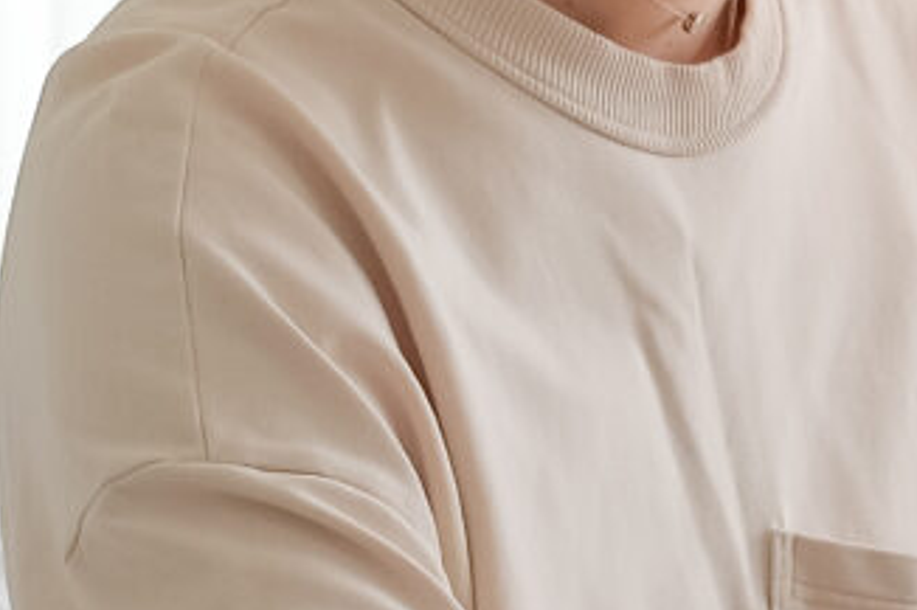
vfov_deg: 4.8
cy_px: 873
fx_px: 7205
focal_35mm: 283
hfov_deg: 7.1
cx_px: 1595
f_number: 3.6
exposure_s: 1/15
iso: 200
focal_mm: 30.2
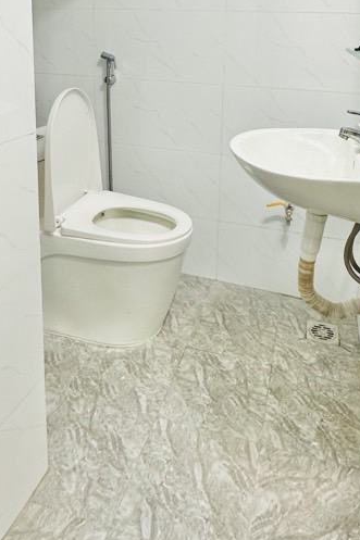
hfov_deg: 43.5
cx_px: 201
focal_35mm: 30
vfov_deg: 56.9
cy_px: 100
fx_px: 450
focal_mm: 2.22
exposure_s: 1/100
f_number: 2.2
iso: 125
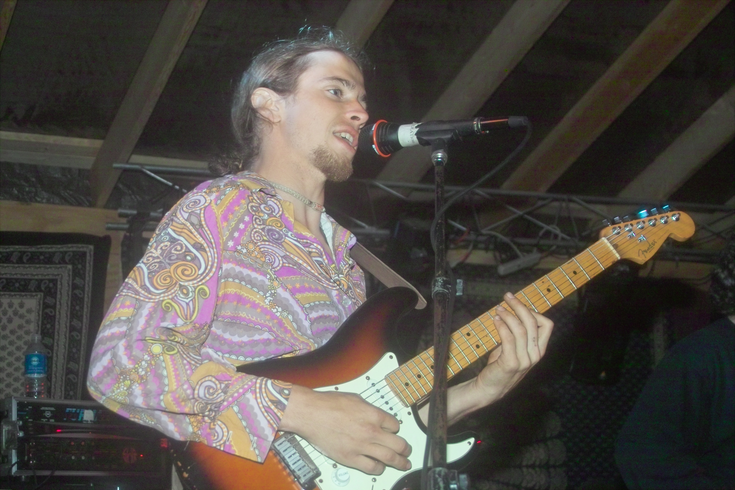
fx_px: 1429
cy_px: 245
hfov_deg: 28.8
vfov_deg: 19.5
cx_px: 368
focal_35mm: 70
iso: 400
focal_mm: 41
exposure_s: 1/30
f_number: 5.6
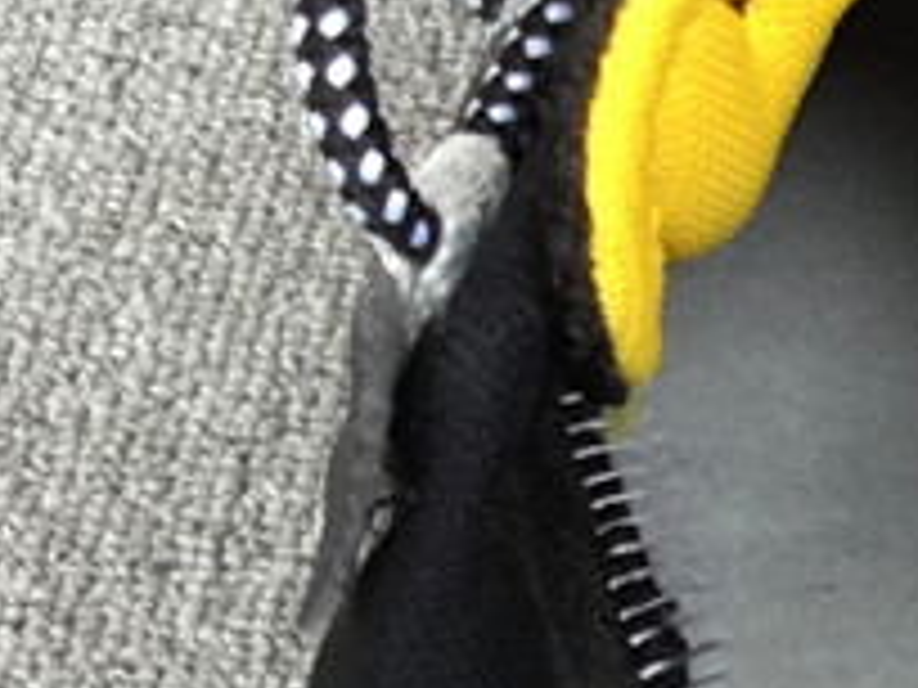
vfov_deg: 10.6
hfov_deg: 12.8
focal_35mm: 137
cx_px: 1750
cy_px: 861
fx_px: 3633
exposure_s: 1/103
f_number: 2.4
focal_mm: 3.3
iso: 25
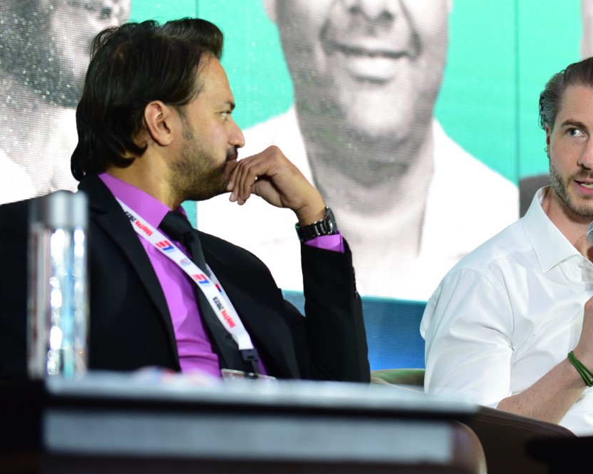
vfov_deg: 6.8
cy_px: 128
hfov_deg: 8.5
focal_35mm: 227
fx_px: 3984
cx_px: 541
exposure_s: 1/125
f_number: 3.2
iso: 1000
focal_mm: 125
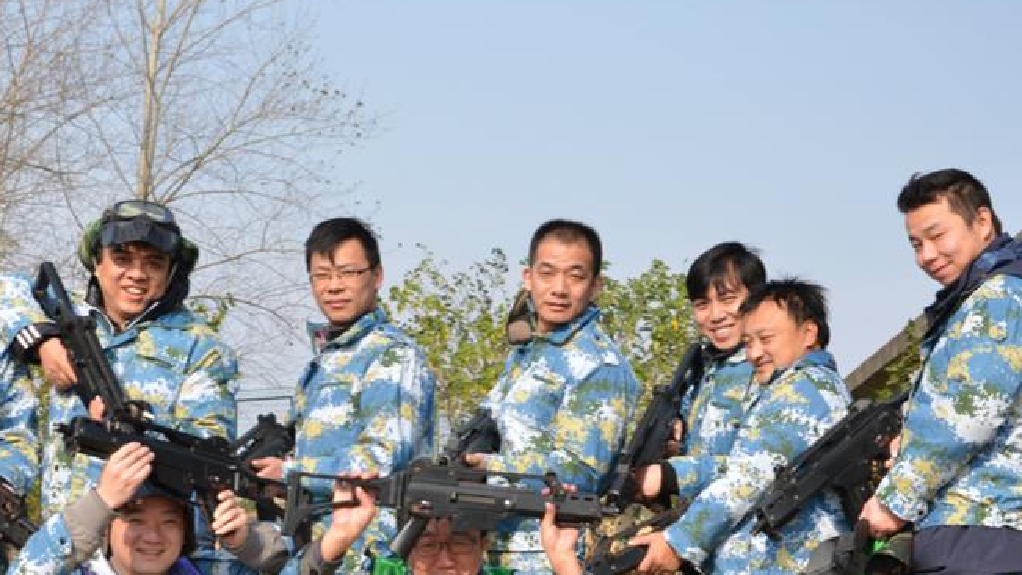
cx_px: 335
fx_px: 2439
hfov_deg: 23.5
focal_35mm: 90
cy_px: 484
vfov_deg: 13.4
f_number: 6.3
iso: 200
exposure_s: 1/640
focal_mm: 32
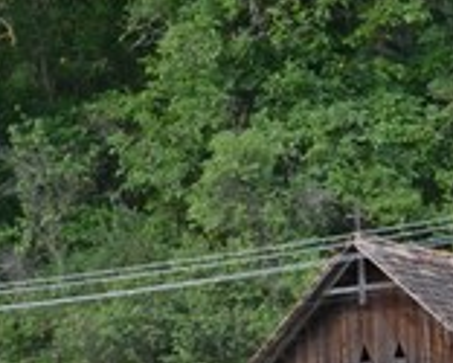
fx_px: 3386
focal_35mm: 252
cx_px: 944
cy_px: 350
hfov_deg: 7.3
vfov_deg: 6.1
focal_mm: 35
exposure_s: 1/125
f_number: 5.6
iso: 400
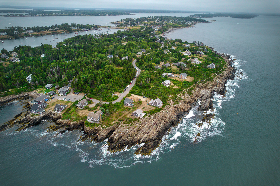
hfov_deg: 78.6
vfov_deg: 57.2
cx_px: 140
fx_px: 171
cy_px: 93
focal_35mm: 22
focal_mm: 8.4
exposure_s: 1/100
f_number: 2.8
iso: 100
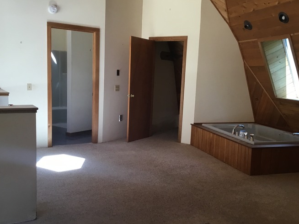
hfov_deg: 50.1
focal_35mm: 37
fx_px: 319
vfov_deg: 38.6
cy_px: 119
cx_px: 160
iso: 40
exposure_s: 1/33
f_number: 2.4
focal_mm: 3.3
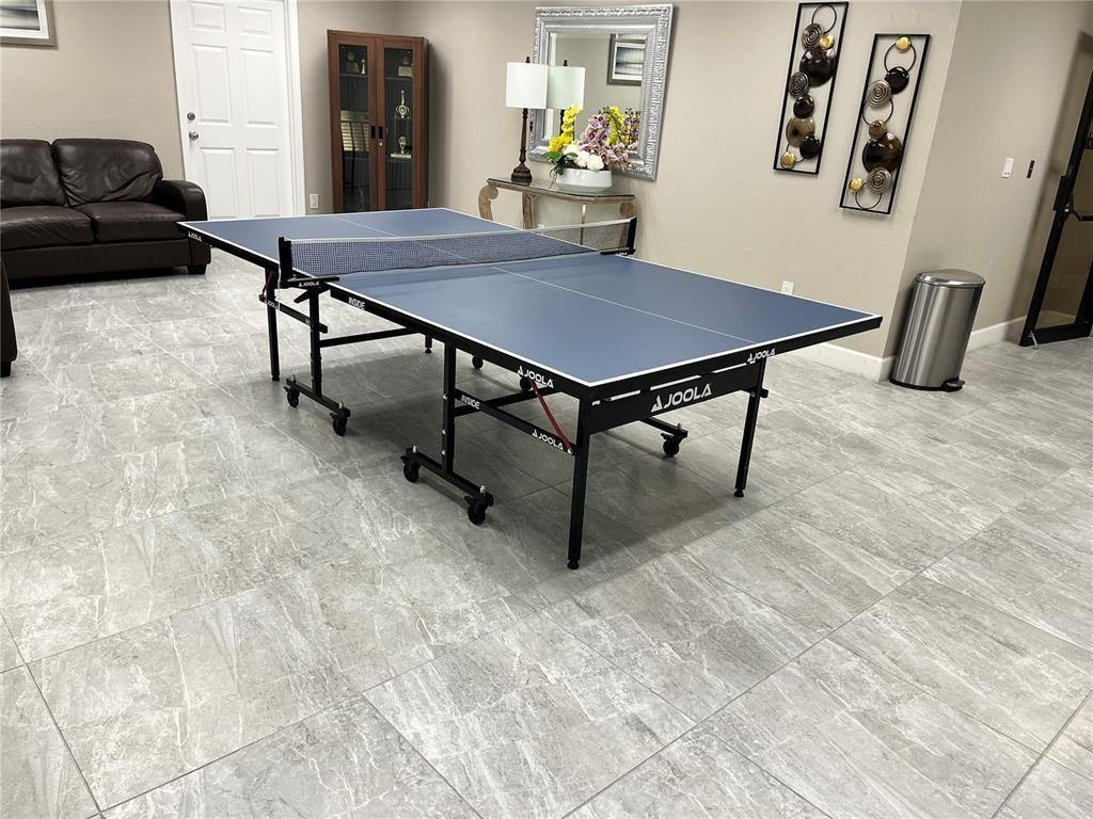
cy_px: 410
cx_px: 546
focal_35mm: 26
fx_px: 821
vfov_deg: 53.1
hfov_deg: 67.3
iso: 100
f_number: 1.6
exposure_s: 1/120
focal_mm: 5.1
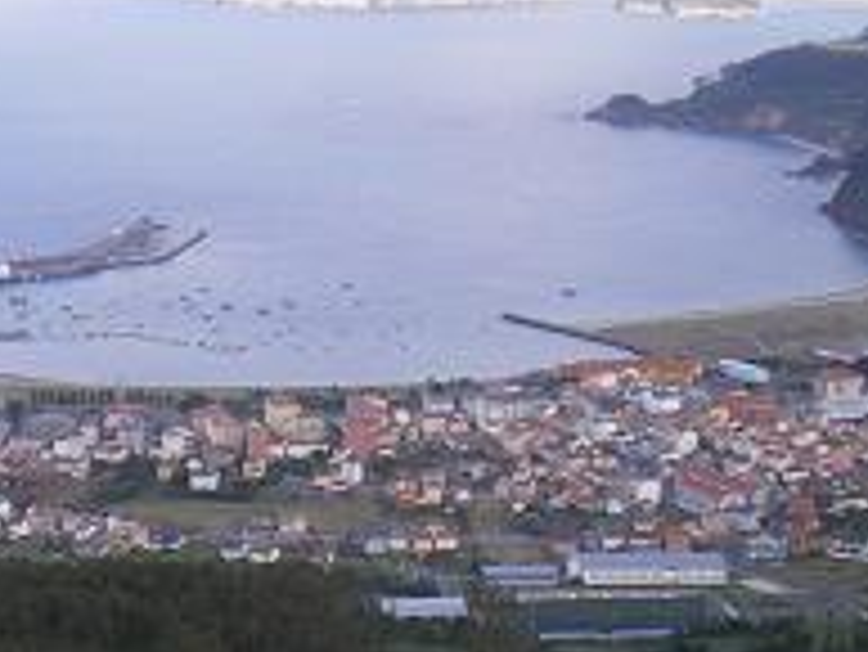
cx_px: 216
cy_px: 373
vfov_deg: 14.2
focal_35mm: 104
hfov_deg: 18.8
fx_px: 2609
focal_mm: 6.3
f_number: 4.6
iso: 64
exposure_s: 1/125
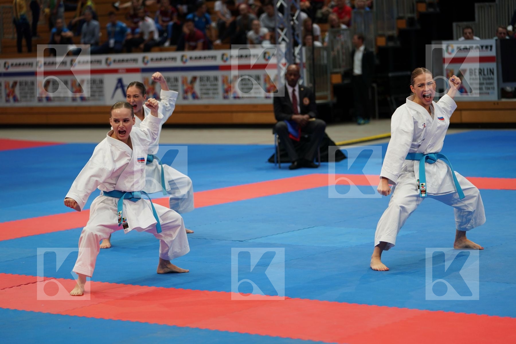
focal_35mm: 103
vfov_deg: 13.3
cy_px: 172
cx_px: 258
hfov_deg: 19.8
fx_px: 1476
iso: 800
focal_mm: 103
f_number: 2.8
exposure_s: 1/500
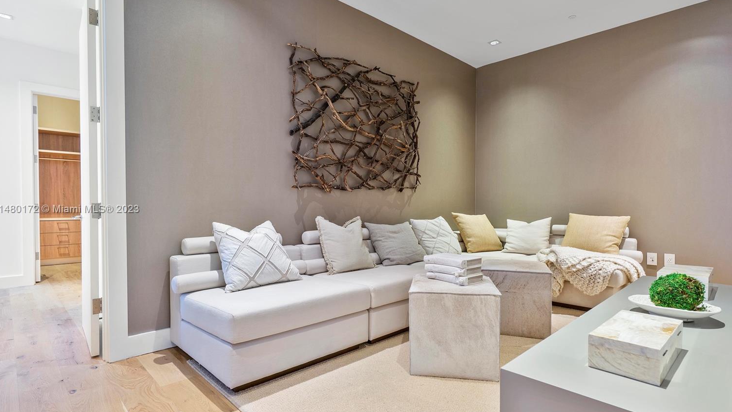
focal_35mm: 19
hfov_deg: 89.6
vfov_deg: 58.3
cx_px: 374
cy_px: 210
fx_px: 369
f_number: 8
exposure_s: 1/4
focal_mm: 17
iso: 500
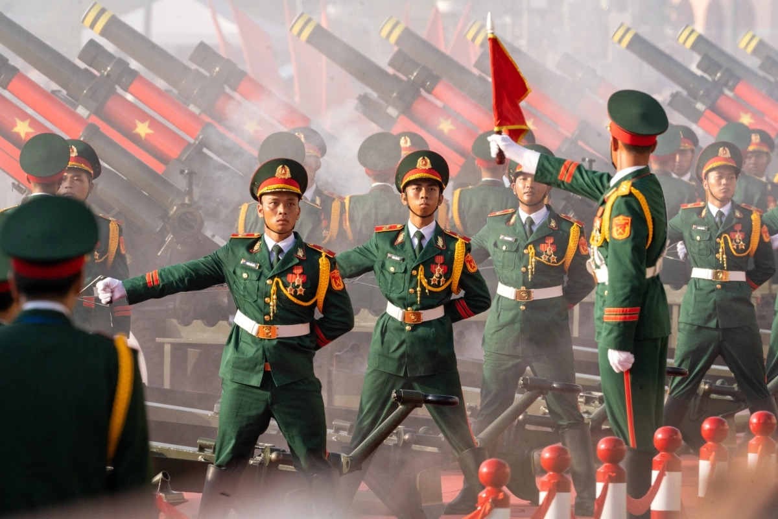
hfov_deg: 3.4
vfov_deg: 2.3
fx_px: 12966
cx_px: 389
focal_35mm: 600
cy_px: 260
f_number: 14
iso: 2500
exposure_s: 1/1250
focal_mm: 600
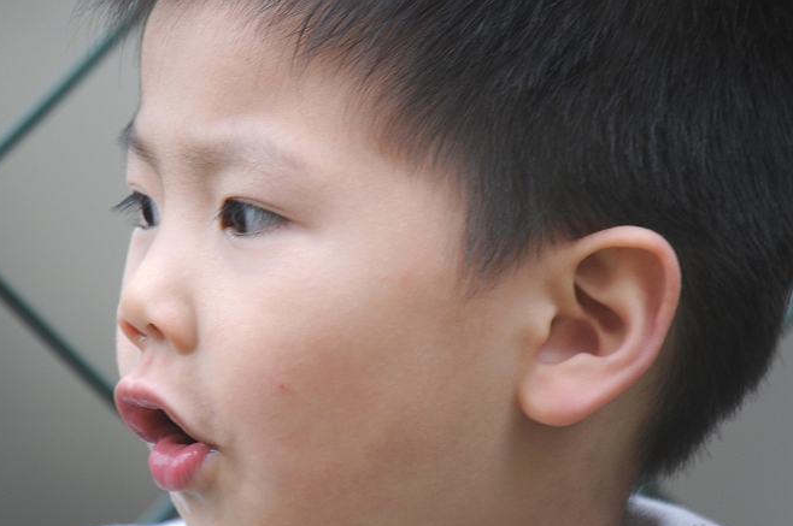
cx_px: 321
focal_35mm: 620
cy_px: 280
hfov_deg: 3.3
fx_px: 13640
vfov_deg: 2.2
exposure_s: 1/250
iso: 200
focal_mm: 340
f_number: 5.6
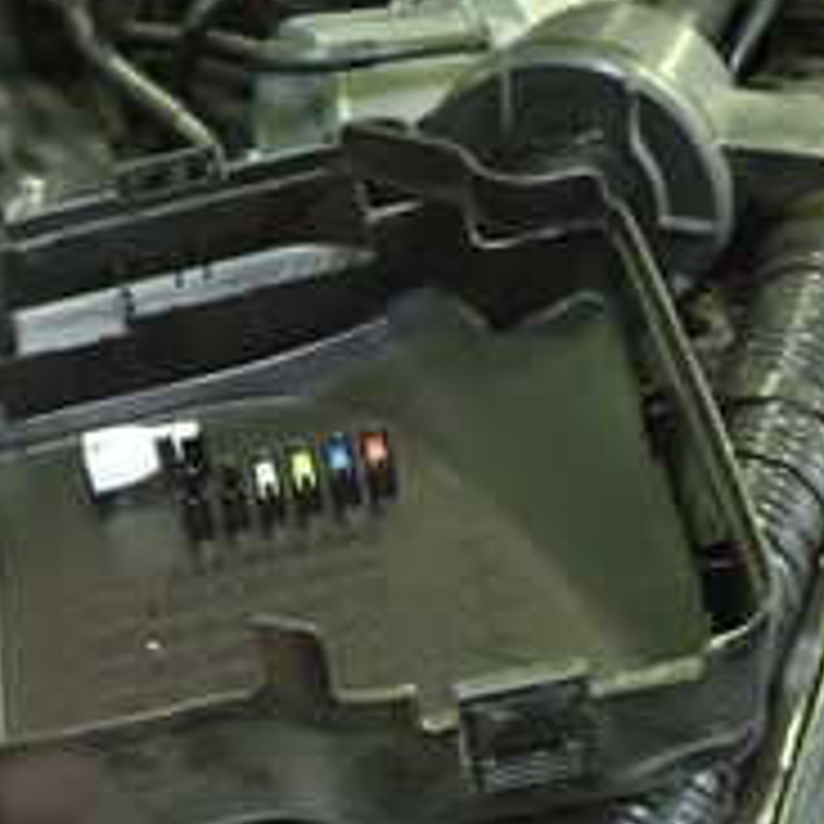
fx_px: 2343
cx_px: 81
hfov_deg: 19.6
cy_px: 833
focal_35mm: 87
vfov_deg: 19.4
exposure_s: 1/25
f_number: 2.3
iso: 800
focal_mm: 5.4
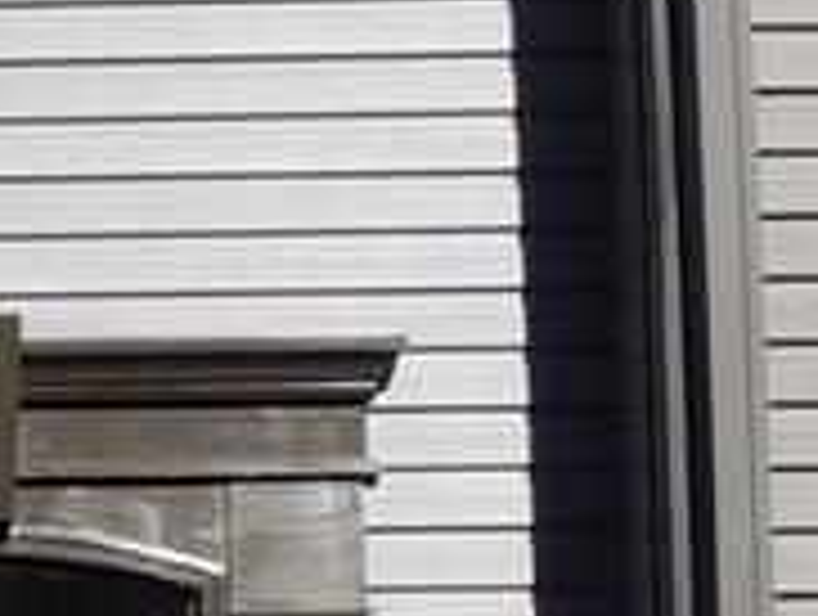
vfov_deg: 6.2
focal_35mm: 237
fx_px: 5608
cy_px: 922
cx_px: -724
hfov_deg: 8.0
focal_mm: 5.3
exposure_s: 1/1250
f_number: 3.5
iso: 100
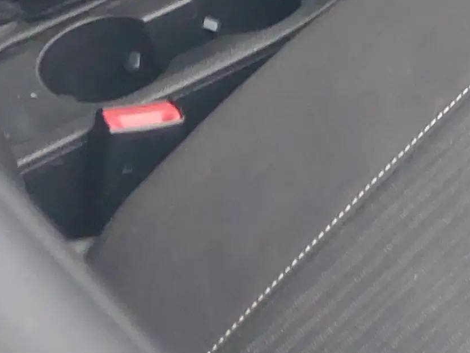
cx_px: 802
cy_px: -211
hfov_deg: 13.0
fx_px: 1888
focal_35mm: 139
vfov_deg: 10.2
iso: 250
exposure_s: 1/50
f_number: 1.8
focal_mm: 4.6
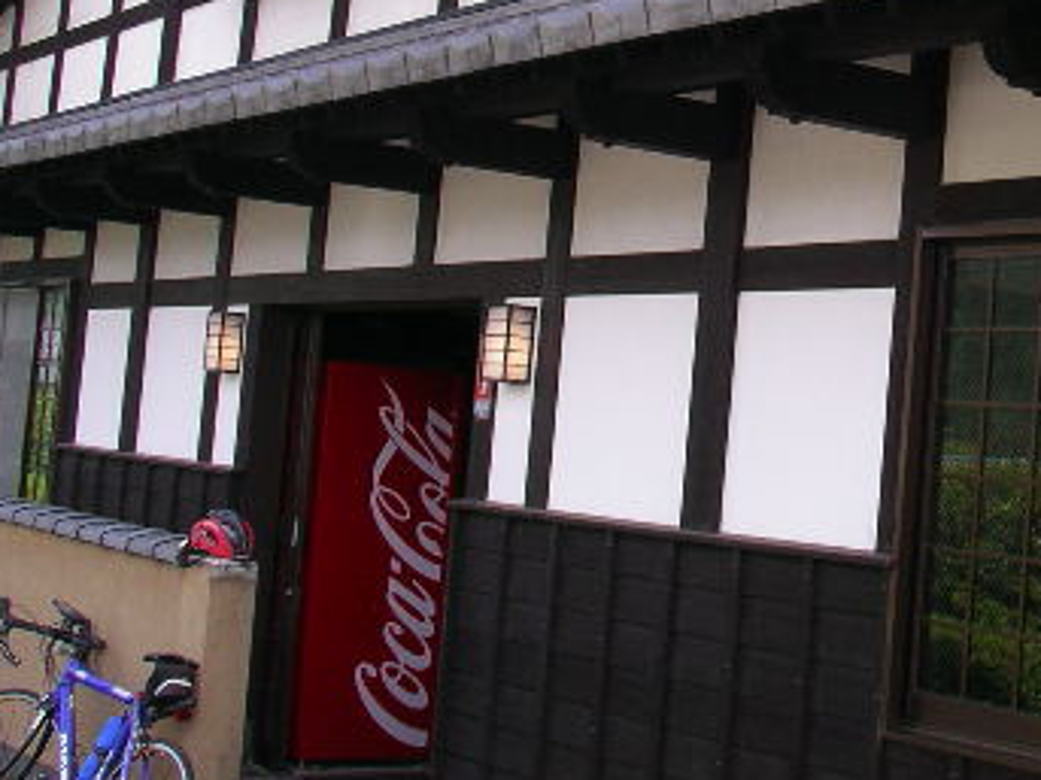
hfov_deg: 27.9
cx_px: 716
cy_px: 279
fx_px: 2074
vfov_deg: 21.2
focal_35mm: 69
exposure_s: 1/100
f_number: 2.8
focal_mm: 5.7
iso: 50
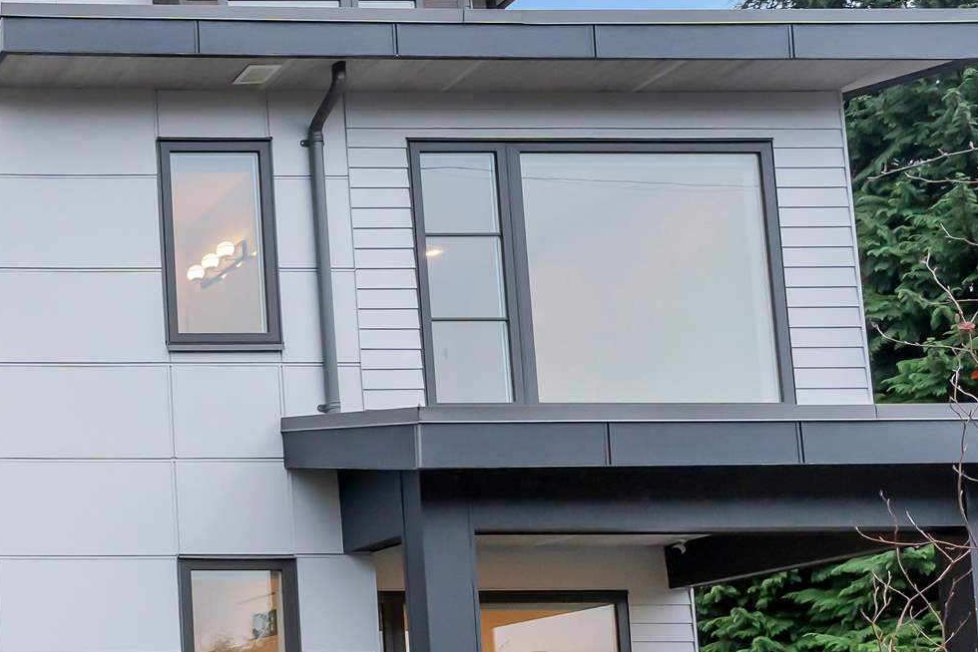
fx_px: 1277
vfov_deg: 26.6
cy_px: 699
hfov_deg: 29.4
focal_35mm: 47
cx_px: -421
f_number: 9
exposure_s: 1/125
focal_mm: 15
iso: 500
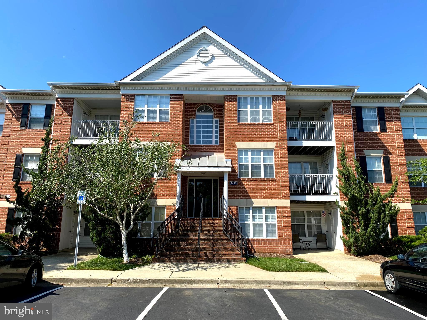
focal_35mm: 26
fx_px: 321
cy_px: 160
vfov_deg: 53.1
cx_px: 214
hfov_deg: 67.3
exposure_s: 1/2268
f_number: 1.8
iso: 32
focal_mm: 4.25
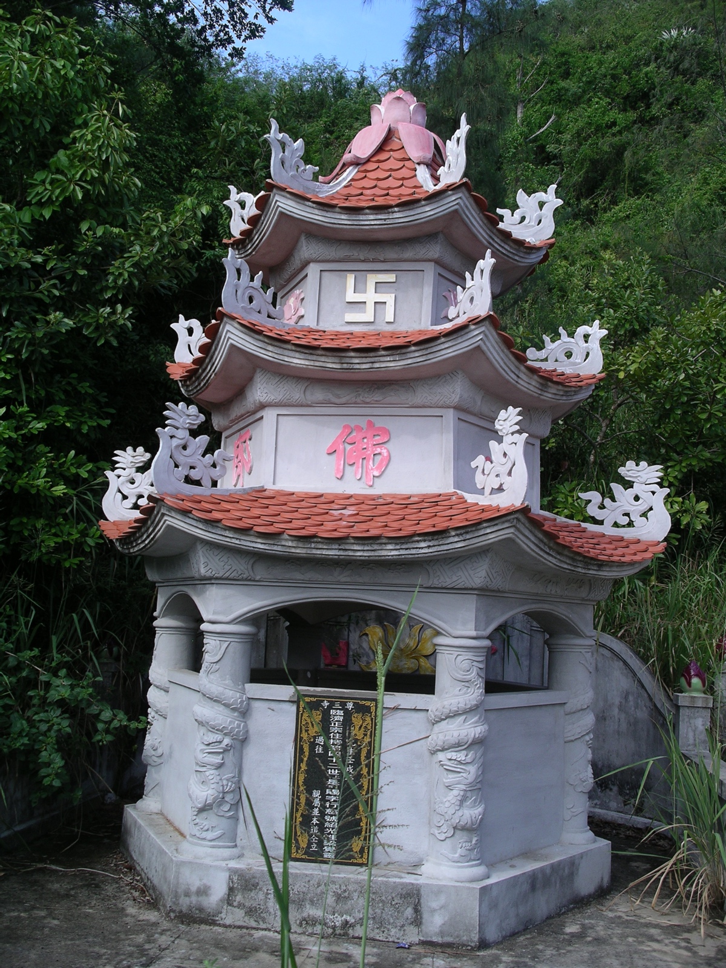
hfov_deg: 38.7
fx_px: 1035
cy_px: 484
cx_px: 363
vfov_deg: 50.1
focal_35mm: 37
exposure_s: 1/250
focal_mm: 7.8
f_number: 3.5
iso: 64
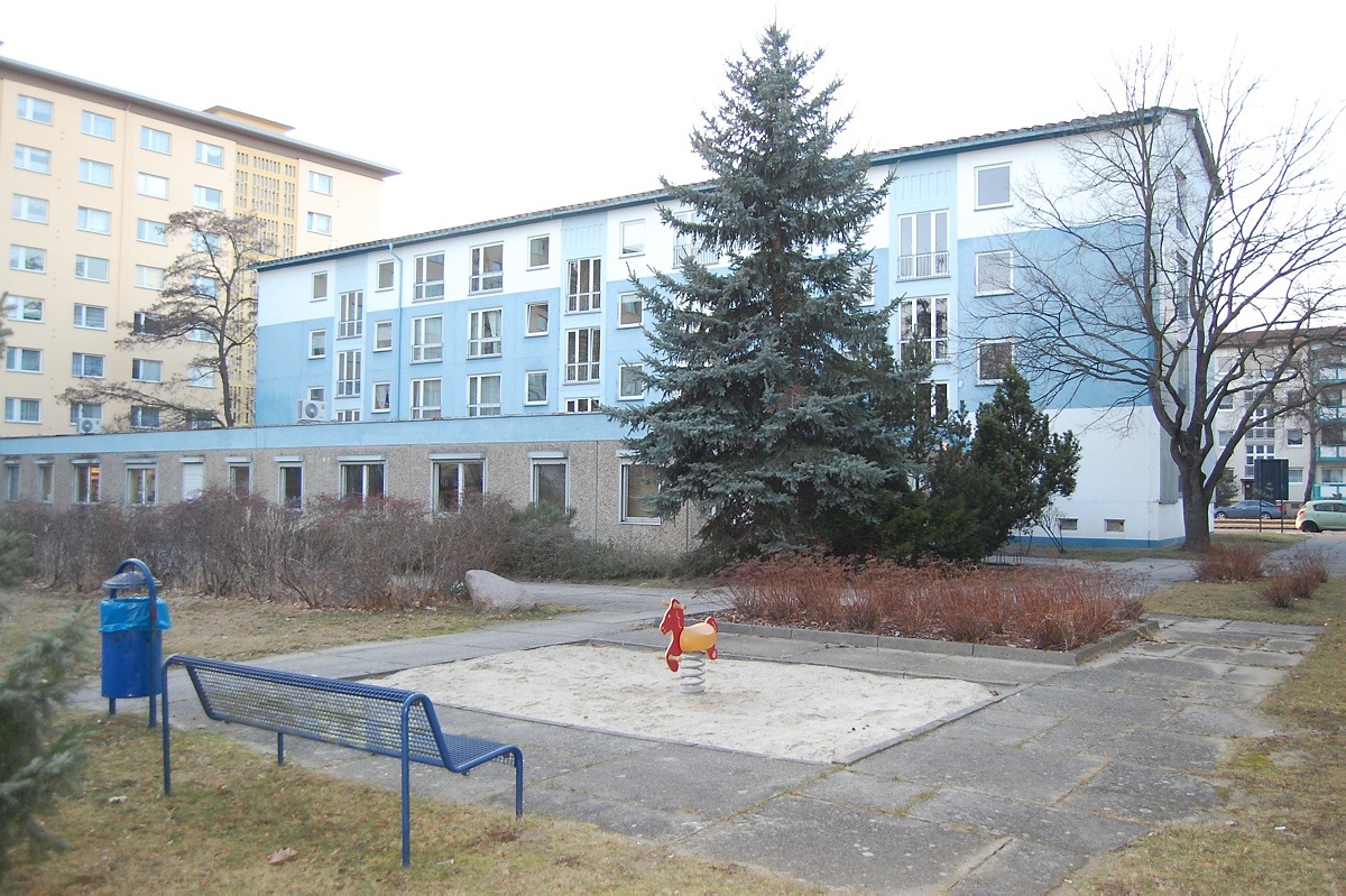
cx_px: 673
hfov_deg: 64.6
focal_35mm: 28
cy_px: 448
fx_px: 1065
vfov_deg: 45.6
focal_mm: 19
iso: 400
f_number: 3.5
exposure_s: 1/125
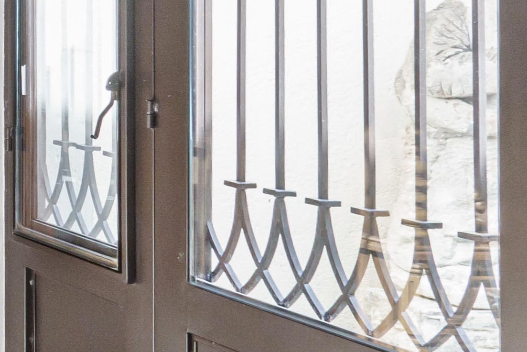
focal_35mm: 90
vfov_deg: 14.9
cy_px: -20
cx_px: -721
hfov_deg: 14.8
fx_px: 1314
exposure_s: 1/30
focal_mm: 11
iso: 640
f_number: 8
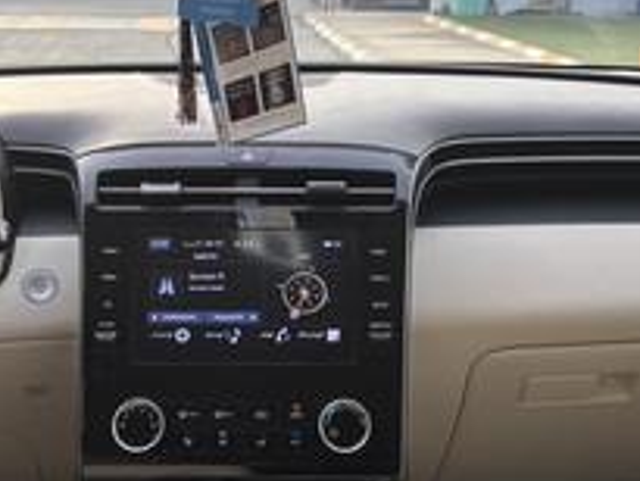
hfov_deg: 33.2
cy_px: 226
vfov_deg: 25.3
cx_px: 304
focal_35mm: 58
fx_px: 1073
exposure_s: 1/265
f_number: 1.6
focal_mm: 5.96
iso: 40
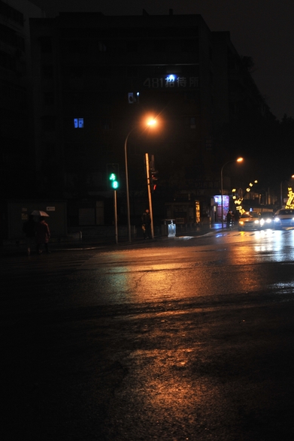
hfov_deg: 25.4
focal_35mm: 49
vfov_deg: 40.4
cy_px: 217
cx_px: 327
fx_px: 601
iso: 800
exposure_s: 1/100
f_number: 2.8
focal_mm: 32
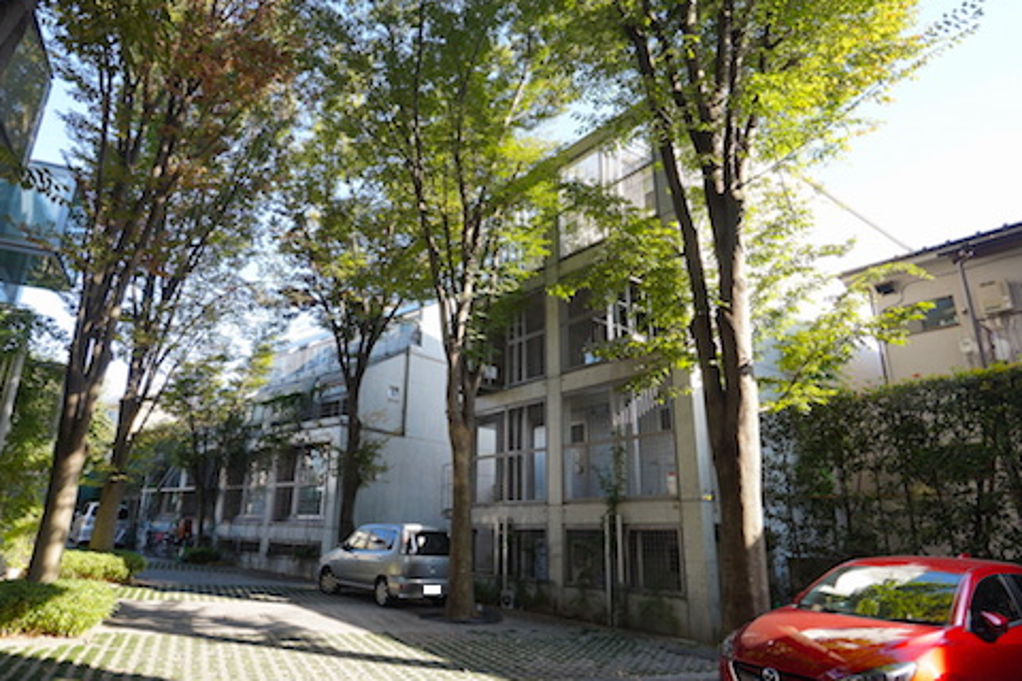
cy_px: 334
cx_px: 454
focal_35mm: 22
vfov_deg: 58.0
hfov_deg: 79.2
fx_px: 615
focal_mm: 11
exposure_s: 1/80
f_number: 6.3
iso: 200
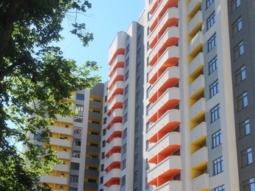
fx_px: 420
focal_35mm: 57
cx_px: 123
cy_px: 146
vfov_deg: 25.4
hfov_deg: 33.7
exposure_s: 1/968
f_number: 2.4
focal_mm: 4.12
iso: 50
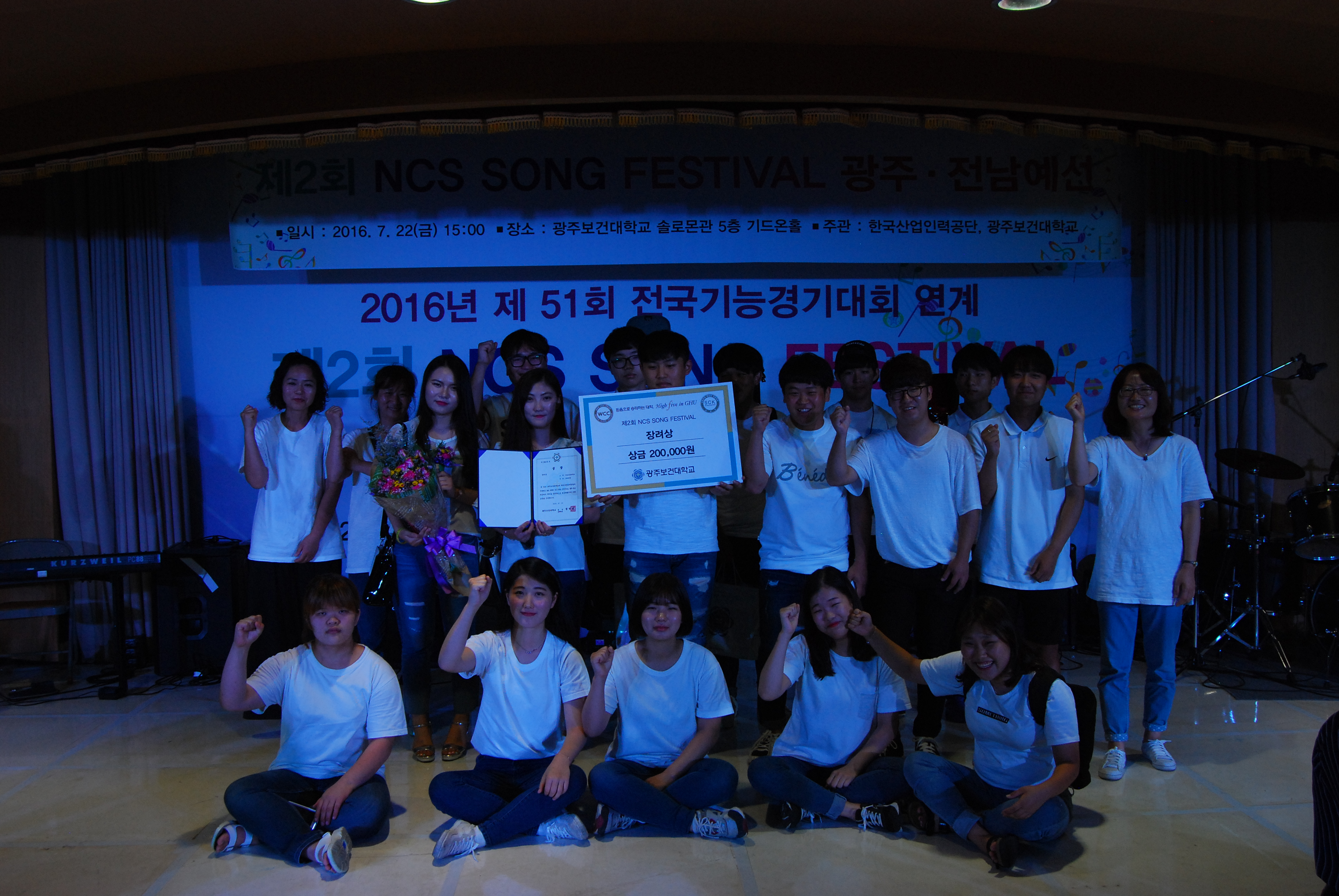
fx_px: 1285
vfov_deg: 38.5
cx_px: 670
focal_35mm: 34
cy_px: 448
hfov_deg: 55.0
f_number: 7.1
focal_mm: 23
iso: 450
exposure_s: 1/125
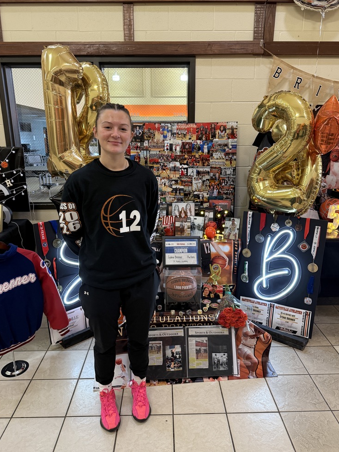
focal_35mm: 25
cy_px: 228
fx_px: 327
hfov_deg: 54.9
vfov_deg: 69.4
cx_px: 170
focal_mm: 6.76
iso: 250
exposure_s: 1/60
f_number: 1.78
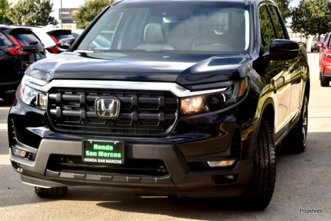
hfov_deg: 27.0
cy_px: 110
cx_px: 166
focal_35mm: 75
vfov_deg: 18.2
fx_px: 690
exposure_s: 1/250
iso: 320
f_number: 8
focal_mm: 50
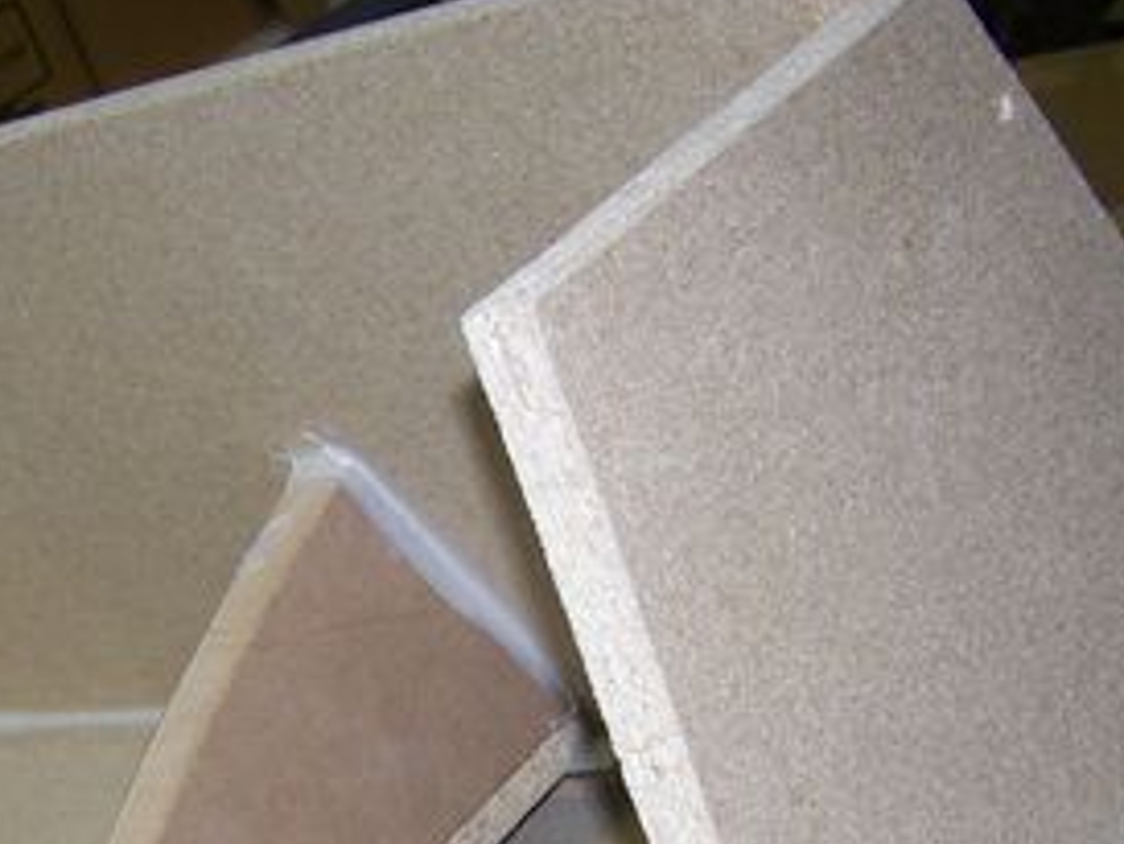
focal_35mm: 89
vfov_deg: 16.0
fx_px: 2891
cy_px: 976
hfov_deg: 21.7
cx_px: 231
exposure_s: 1/60
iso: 80
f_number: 2.8
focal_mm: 6.3
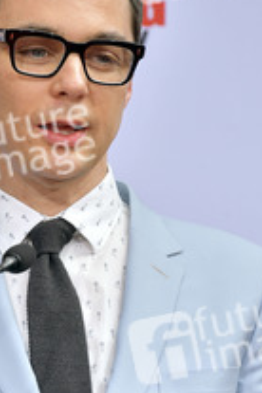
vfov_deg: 4.3
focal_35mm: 482
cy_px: 245
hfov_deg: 2.9
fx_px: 5261
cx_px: 54
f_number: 5.6
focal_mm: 250
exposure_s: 1/250
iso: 160
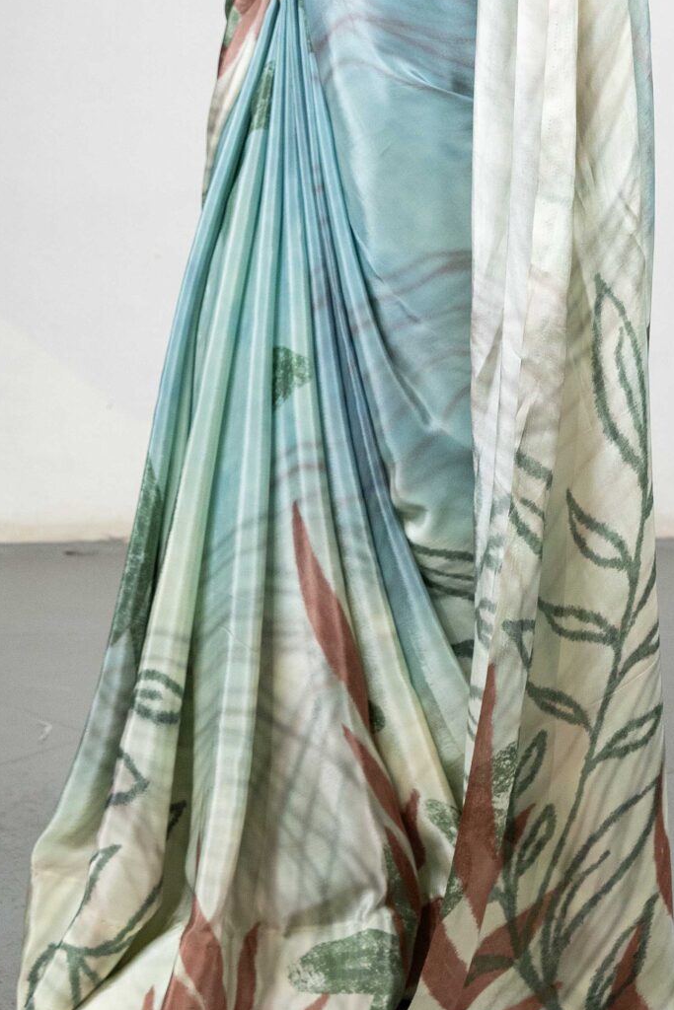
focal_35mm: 100
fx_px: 2807
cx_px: 358
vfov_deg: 19.7
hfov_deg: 13.7
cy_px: -22
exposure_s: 1/160
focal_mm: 40
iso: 1250
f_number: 5
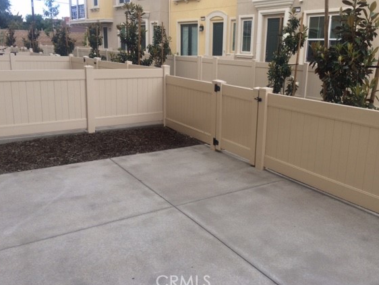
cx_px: 206
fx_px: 361
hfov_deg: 55.3
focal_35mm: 33
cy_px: 129
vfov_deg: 42.9
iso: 32
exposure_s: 1/641
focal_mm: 4.15
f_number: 2.2
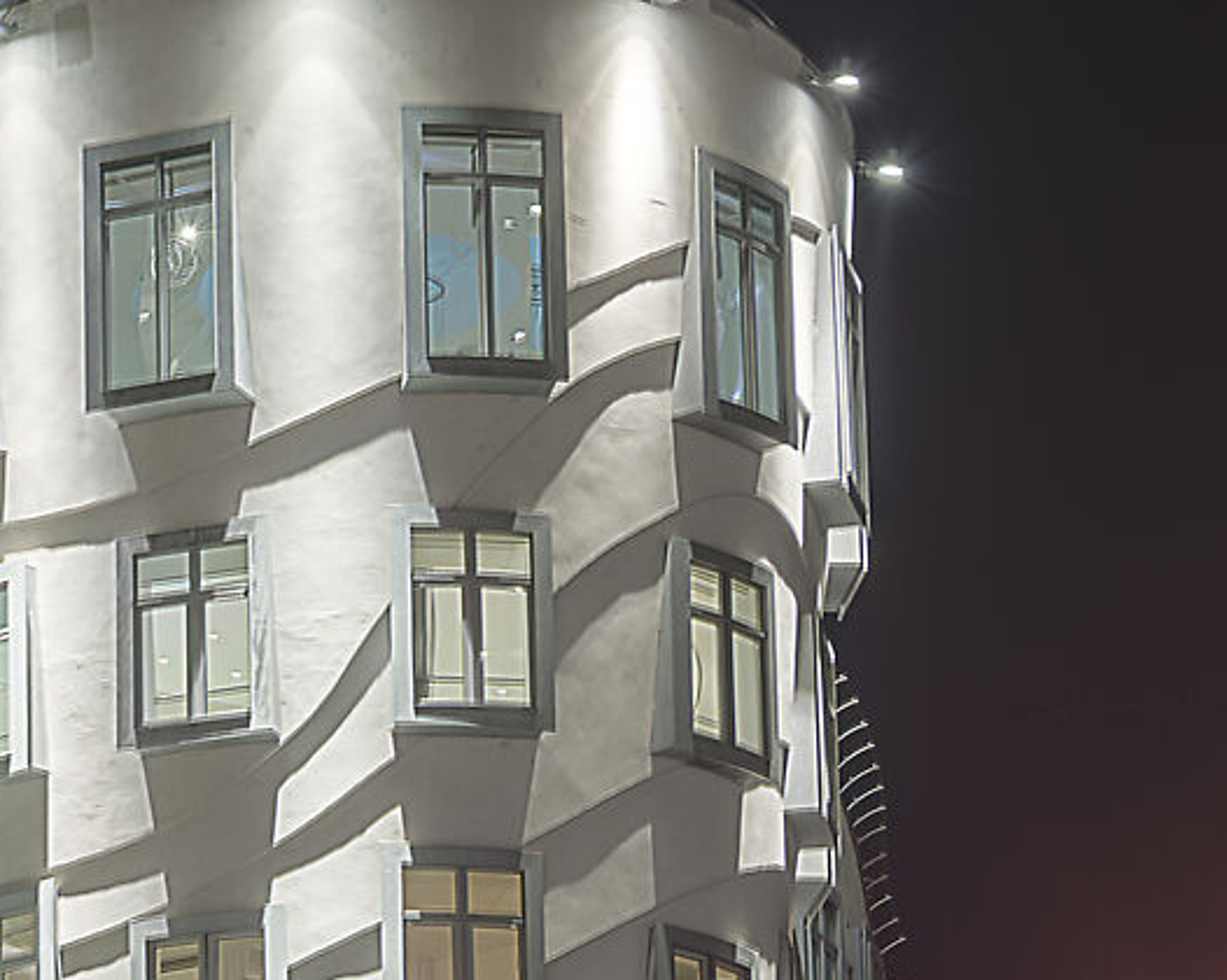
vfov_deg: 8.5
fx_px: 6532
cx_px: -240
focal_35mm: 180
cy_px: 1115
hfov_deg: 10.6
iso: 100
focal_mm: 42
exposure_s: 1
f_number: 16
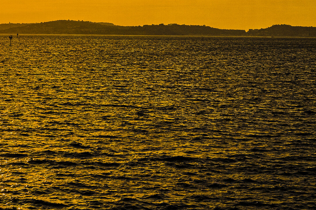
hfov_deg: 19.9
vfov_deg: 13.8
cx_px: -15
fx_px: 869
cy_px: 73
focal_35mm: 99
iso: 100
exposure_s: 1/2000
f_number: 10
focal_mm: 30
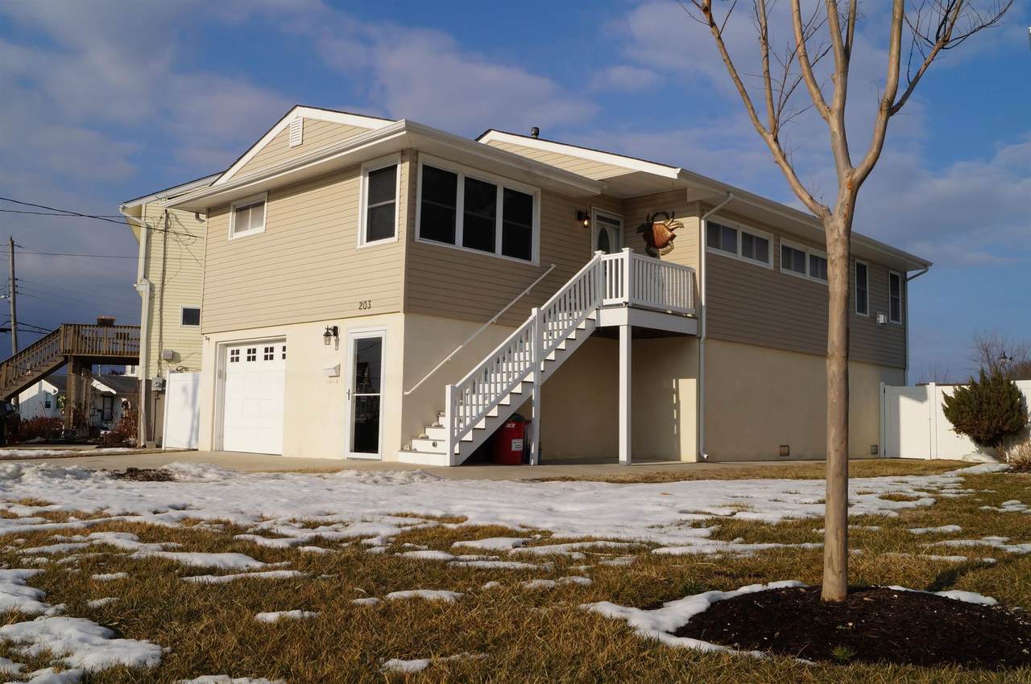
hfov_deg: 57.3
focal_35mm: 33
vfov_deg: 39.9
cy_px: 342
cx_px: 516
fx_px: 944
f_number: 16
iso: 100
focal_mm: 22
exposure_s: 1/160
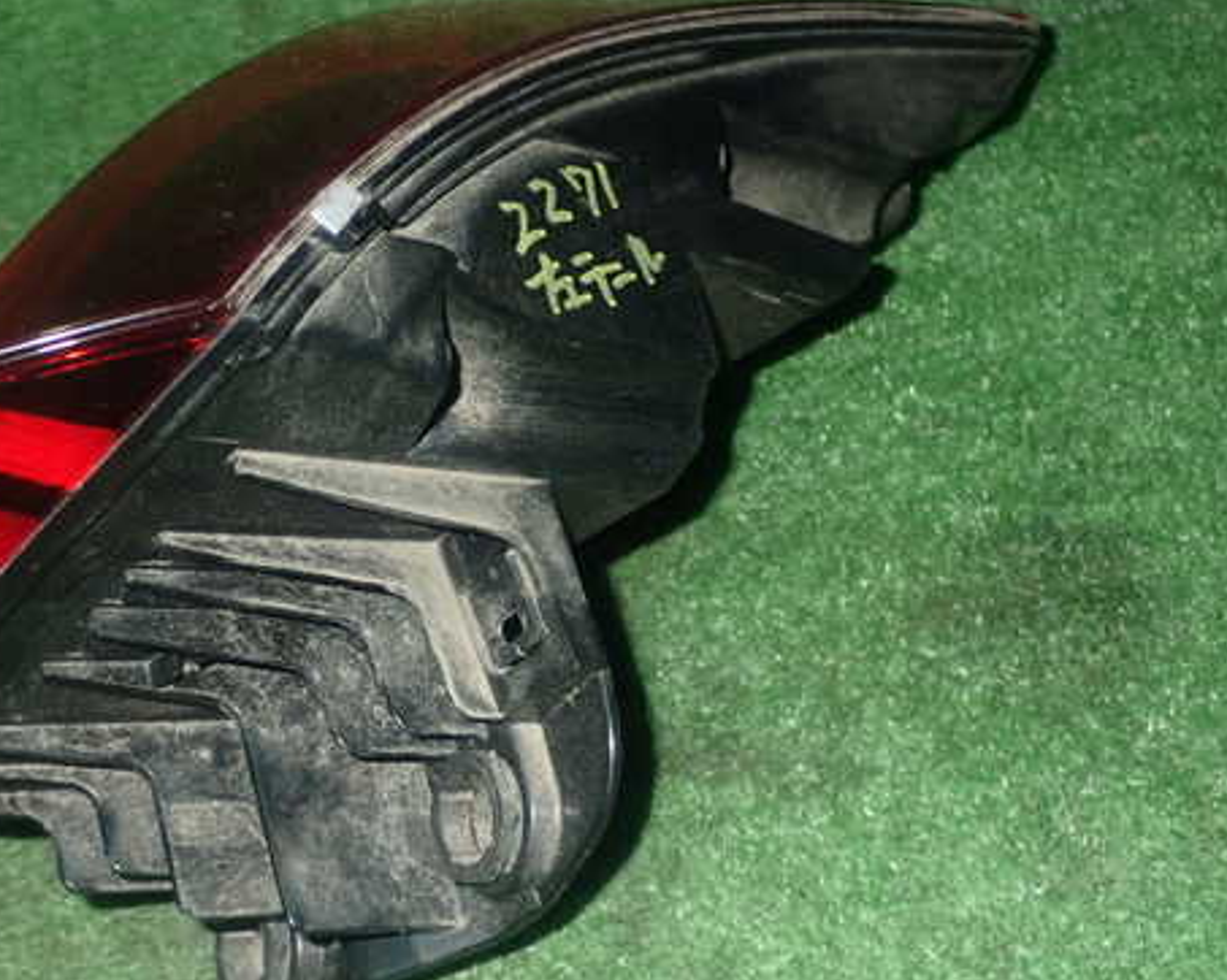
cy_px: 471
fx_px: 1924
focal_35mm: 53
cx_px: 466
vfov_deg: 28.6
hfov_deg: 35.2
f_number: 8
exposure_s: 1/40
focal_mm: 7.31
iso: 800
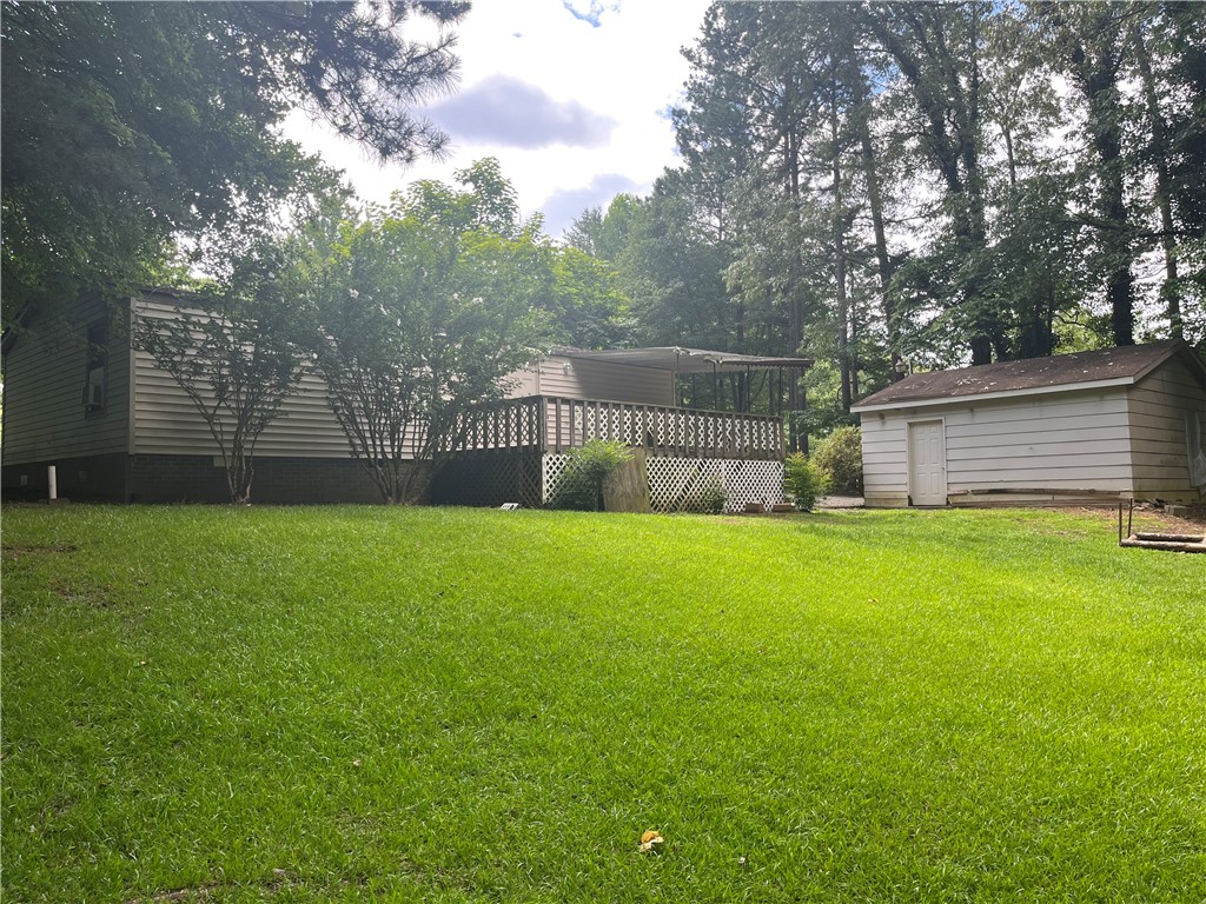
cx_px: 603
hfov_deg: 67.3
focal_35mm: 26
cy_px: 452
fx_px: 906
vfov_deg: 53.1
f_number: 1.6
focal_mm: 5.1
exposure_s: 1/649
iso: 50
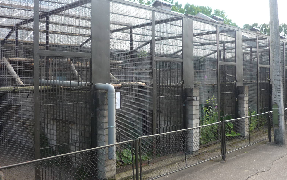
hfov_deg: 54.0
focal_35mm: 36
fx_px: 282
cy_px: 75
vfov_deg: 35.3
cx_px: 144
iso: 100
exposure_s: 1/160
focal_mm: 5.5
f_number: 2.8
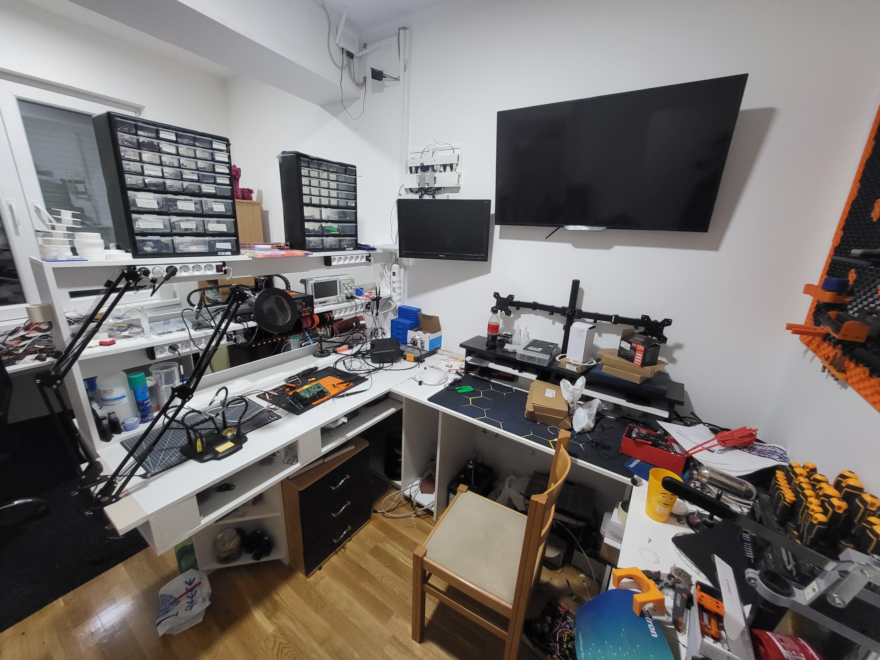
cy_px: 330
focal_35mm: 13
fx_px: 330
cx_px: 440
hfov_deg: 106.2
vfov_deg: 89.9
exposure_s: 1/33.3
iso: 320
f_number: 2.2
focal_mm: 1.74
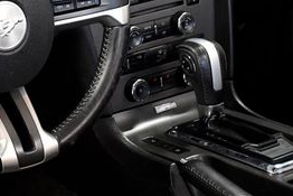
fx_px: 1132
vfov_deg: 9.8
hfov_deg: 14.6
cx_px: 13
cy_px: 7
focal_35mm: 139
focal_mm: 38
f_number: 4.2
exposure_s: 1/320
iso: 2500
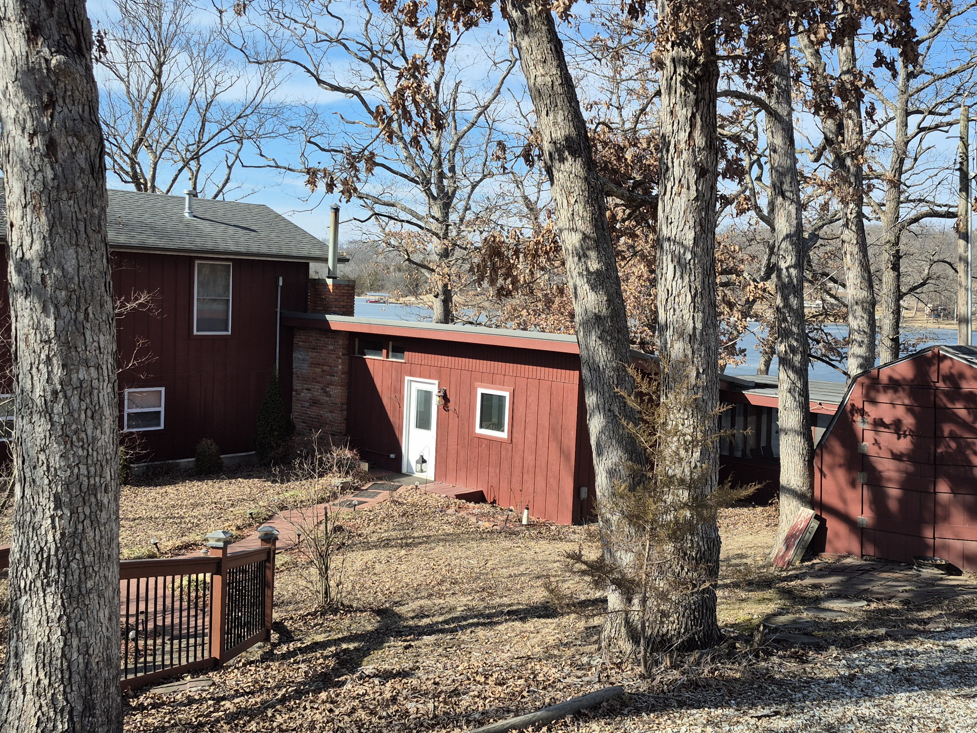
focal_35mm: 35
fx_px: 988
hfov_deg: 52.6
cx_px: 499
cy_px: 360
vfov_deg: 40.7
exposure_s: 1/1272
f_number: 1.8
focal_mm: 5.4
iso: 25
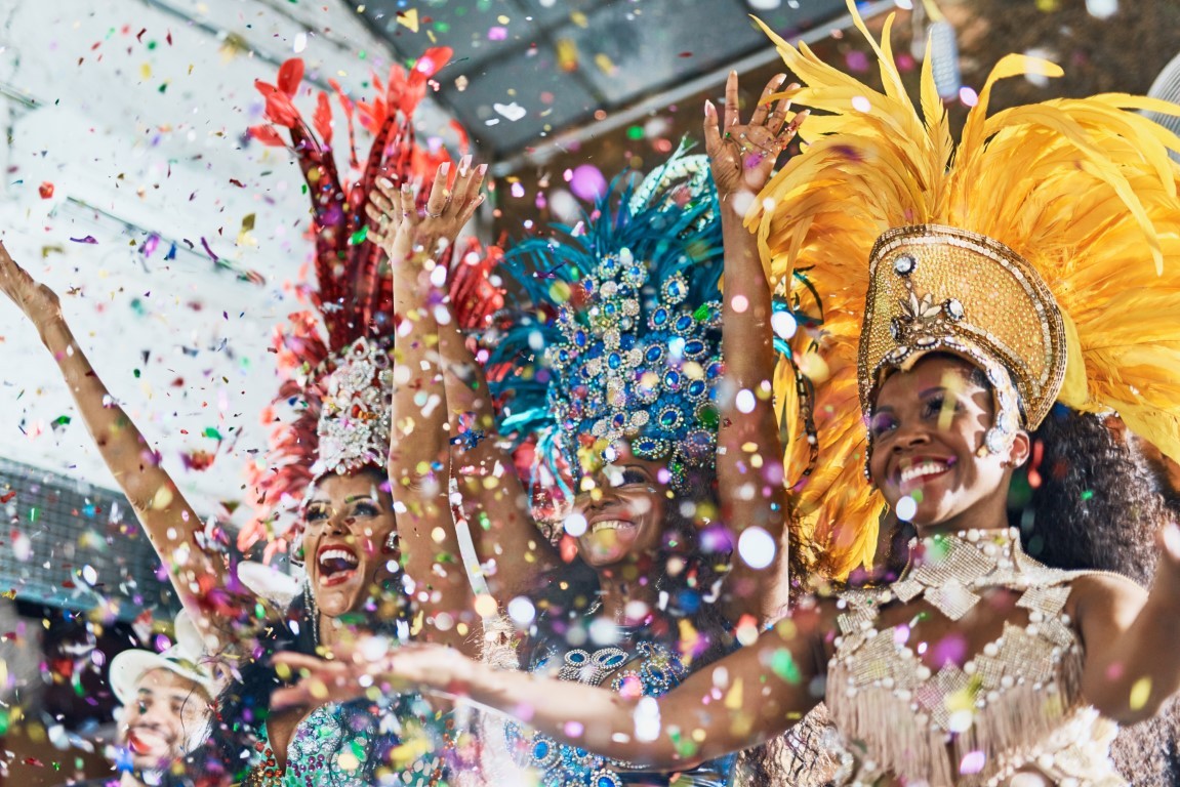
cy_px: 394
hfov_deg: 39.6
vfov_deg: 27.0
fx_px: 1639
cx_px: 590
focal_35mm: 50
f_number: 1.6
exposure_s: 1/250
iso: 640
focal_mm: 50
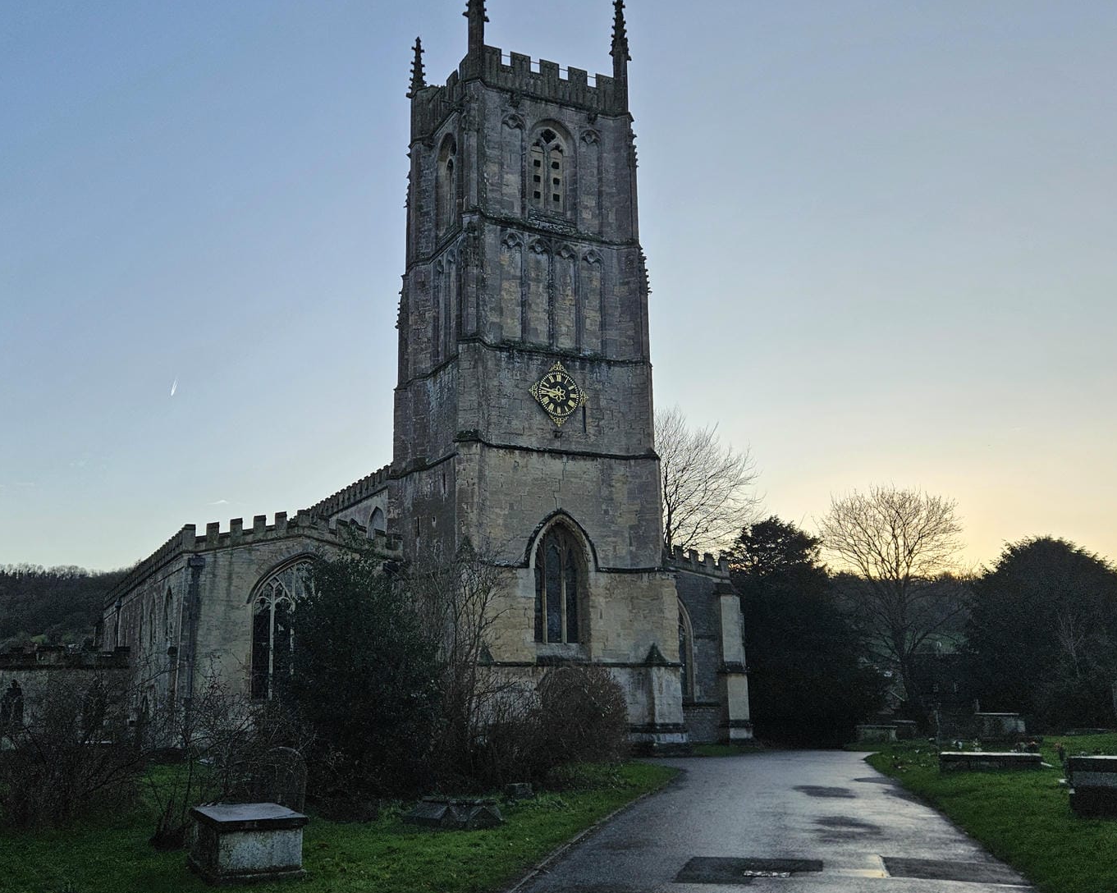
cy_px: 456
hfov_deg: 54.1
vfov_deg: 44.5
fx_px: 1091
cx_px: 502
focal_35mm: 33
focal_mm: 5.4
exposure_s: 1/1038
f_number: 1.8
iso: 50
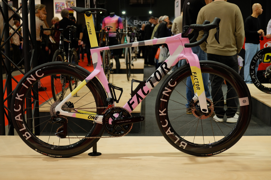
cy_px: 90
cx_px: 136
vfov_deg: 25.1
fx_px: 406
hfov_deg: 36.9
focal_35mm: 54
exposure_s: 1/58
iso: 800
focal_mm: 35.8
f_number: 3.6
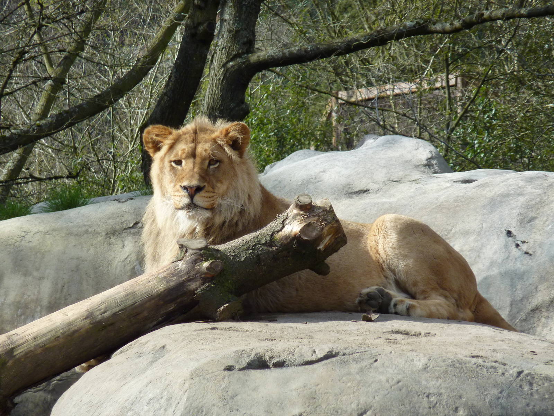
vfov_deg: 5.0
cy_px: 208
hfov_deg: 6.6
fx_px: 4801
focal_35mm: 300
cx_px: 277
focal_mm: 49.2
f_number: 4.9
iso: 160
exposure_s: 1/500
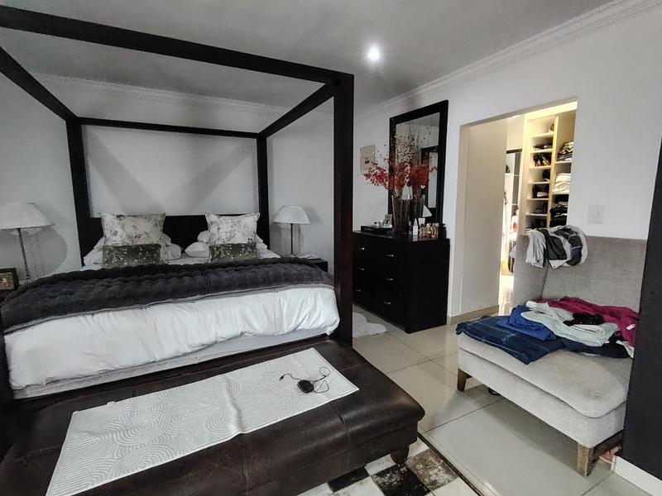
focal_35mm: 17
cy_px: 248
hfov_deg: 91.0
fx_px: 325
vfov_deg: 74.7
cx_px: 331
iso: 738
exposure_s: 1/25
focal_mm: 1.42
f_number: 2.2
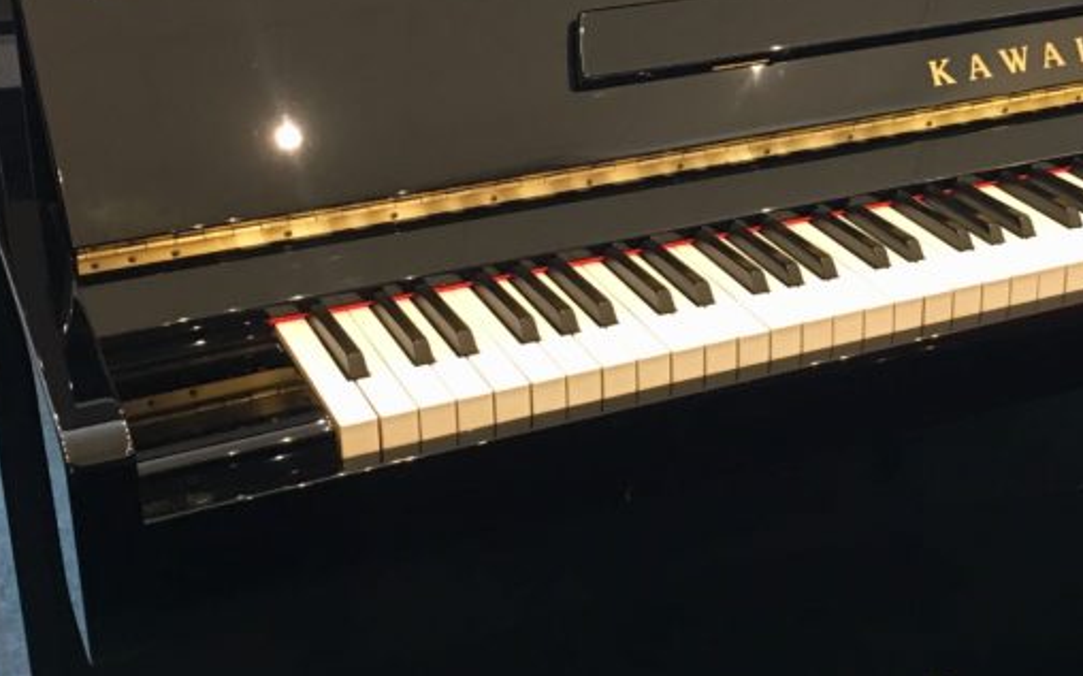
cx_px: 787
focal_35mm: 62
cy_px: 224
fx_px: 1829
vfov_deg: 20.9
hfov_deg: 32.5
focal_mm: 4.15
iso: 80
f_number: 2.2
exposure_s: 1/17
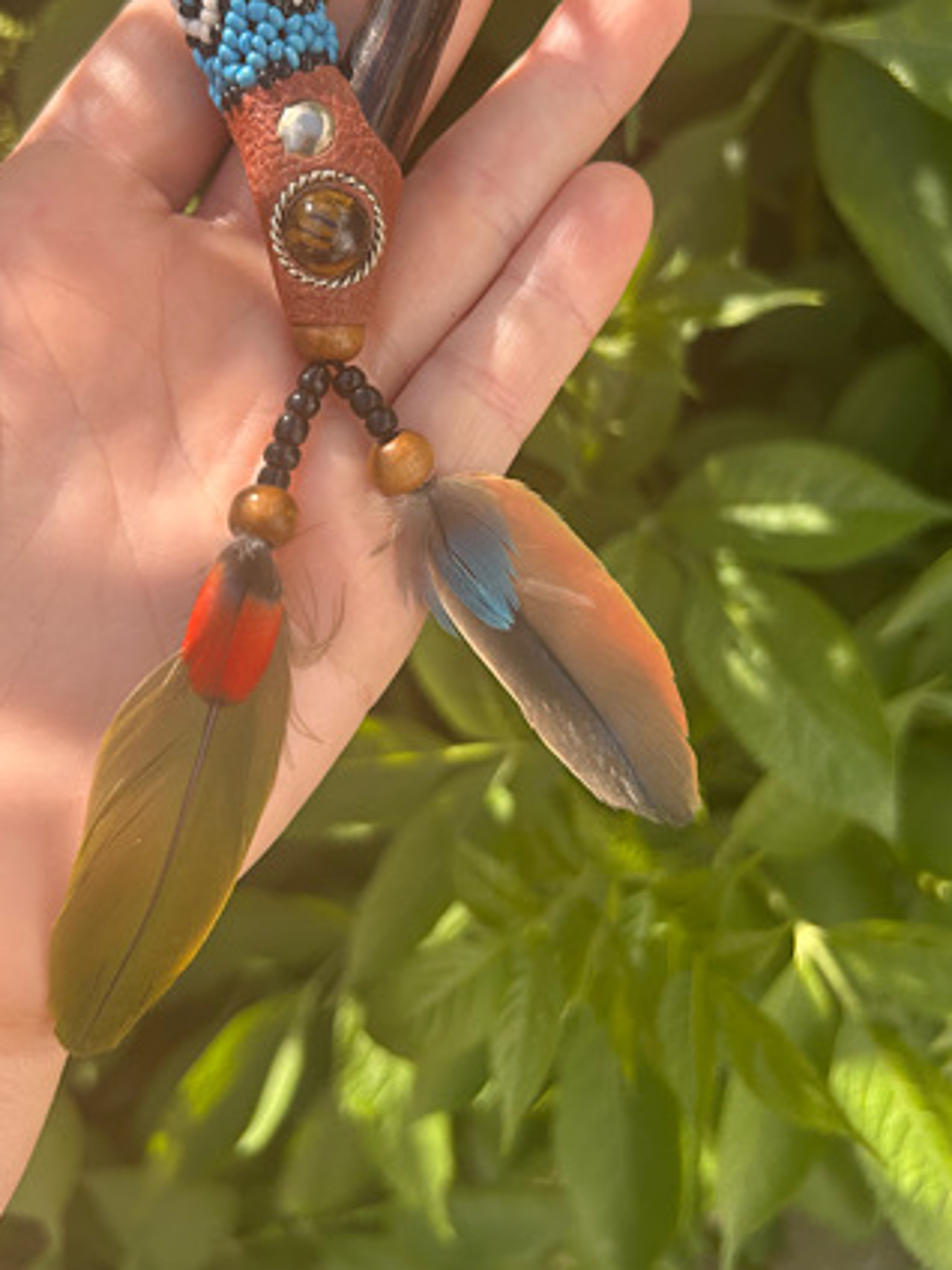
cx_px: 404
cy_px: 460
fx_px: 1247
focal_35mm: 34
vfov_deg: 53.2
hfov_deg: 41.7
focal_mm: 5.7
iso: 50
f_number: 1.5
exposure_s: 1/1377
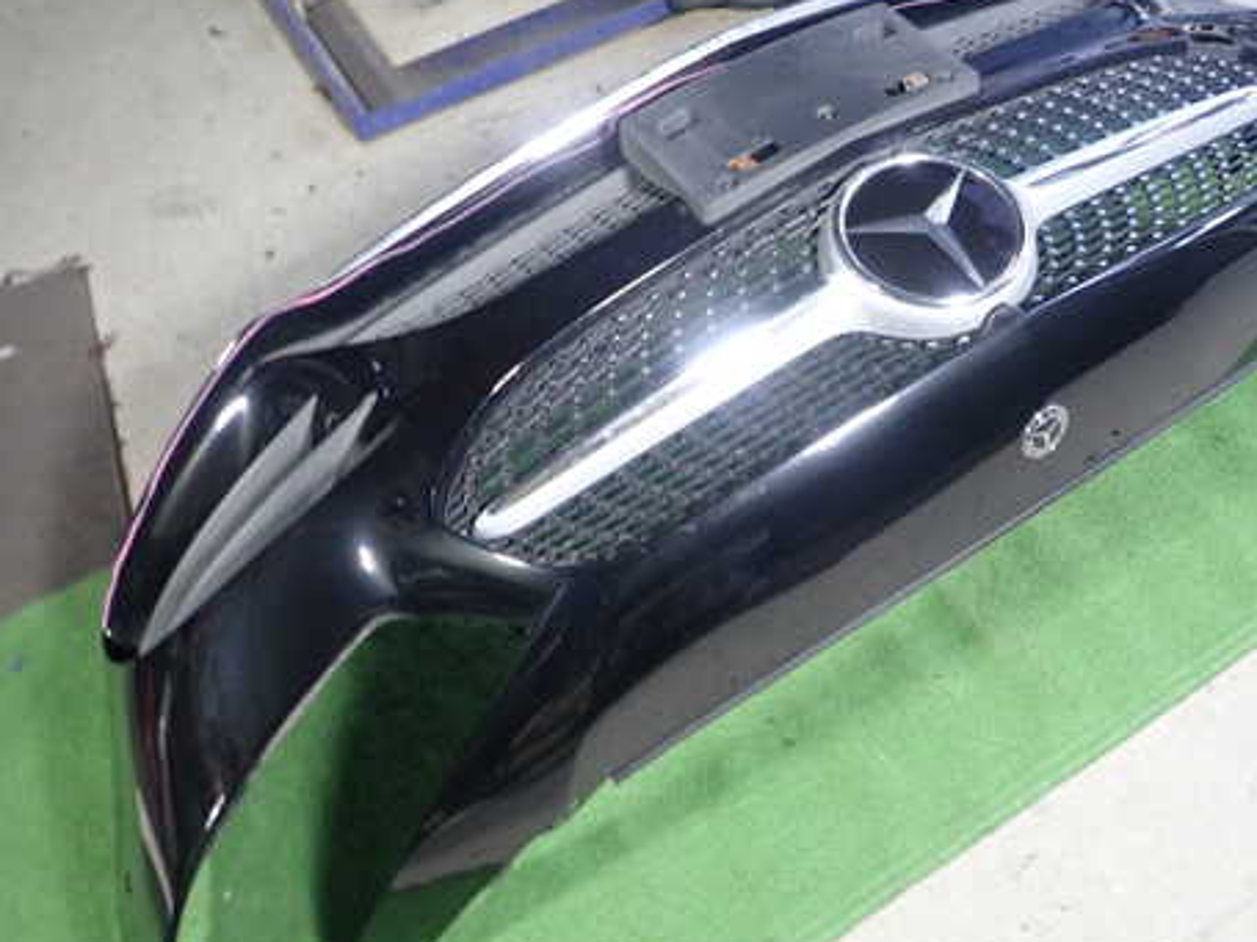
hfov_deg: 54.6
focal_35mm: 33
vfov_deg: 42.9
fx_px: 1198
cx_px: 807
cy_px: 497
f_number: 2
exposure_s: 1/30
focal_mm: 4.5
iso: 320
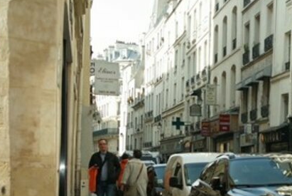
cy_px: 180
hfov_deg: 22.6
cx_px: 332
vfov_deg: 16.1
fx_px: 682
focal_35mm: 84
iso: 200
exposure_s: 1/180
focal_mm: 24
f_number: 5.6
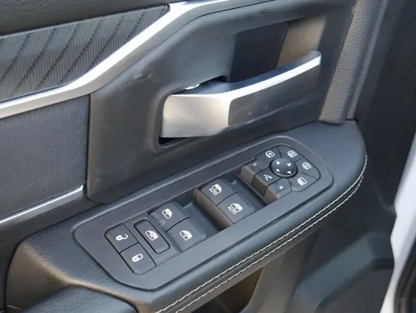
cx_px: 208
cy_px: 156
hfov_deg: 46.8
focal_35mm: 40
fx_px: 481
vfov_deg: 36.0
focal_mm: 20
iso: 640
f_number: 5
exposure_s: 1/60
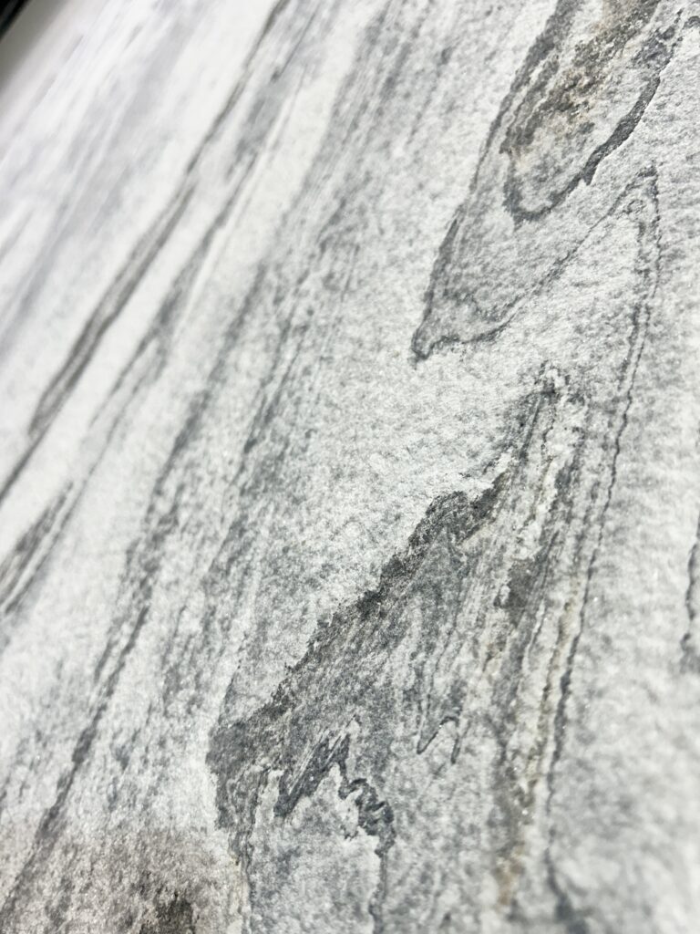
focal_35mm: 26
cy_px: 467
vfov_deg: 67.3
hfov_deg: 53.1
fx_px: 701
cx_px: 350
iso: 32
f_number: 1.5
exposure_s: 1/100
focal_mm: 5.7
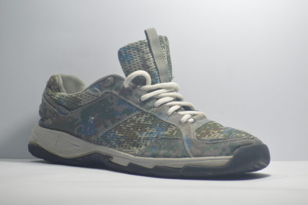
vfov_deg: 4.4
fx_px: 2693
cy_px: 102
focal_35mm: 315
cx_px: 154
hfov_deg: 6.5
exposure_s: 1/500
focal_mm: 210
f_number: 4.8
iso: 2000
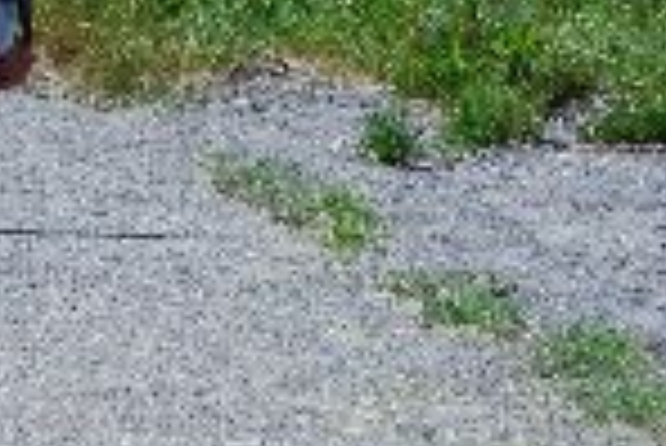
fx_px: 16851
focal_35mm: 910
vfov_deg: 1.5
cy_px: -119
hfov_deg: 2.3
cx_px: -180
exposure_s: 1/125
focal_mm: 200
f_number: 10
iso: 100
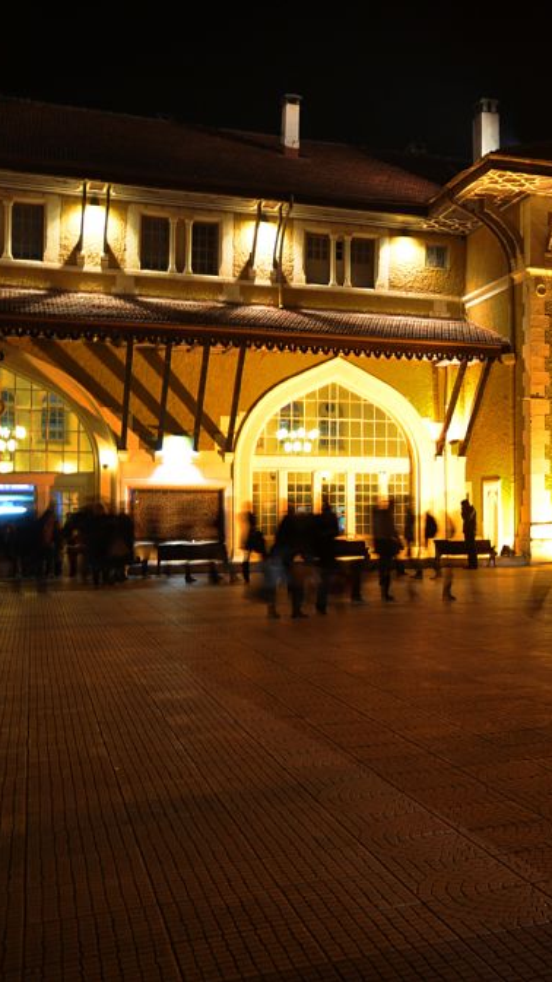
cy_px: 492
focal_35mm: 43
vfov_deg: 47.4
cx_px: 732
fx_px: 1120
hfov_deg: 24.0
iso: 200
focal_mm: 18
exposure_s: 1/1.6
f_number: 5.6
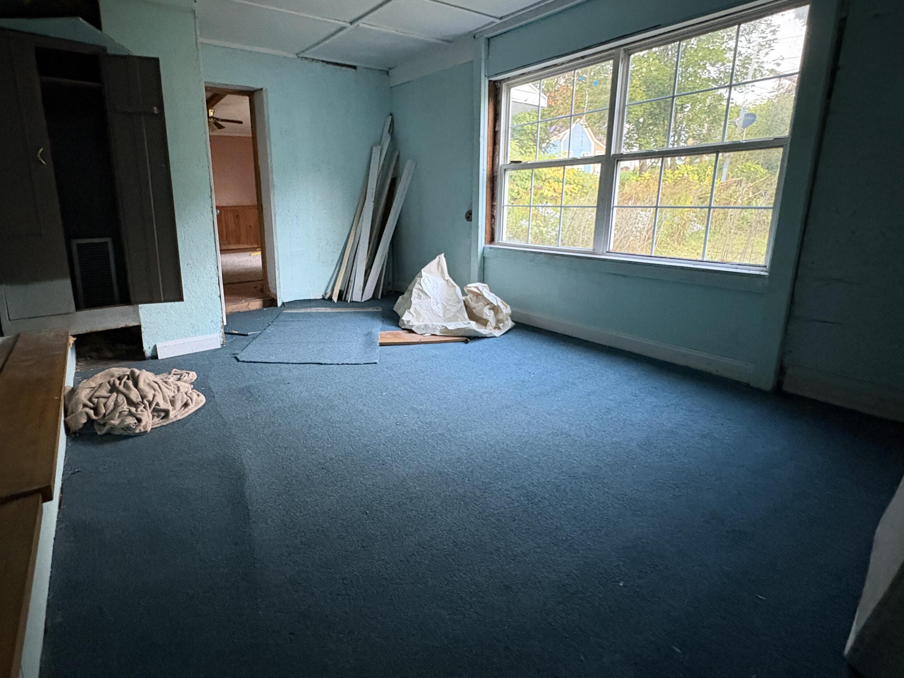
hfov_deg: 90.3
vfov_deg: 74.3
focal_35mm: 17
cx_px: 378
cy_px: 288
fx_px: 444
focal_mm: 2.22
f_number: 2.2
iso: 1000
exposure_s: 1/56
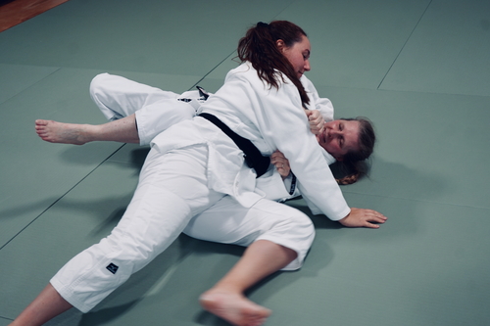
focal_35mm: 38
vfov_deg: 35.0
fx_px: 517
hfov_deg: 50.7
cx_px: 245
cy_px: 163
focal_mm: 38
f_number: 4
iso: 800
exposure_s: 1/160
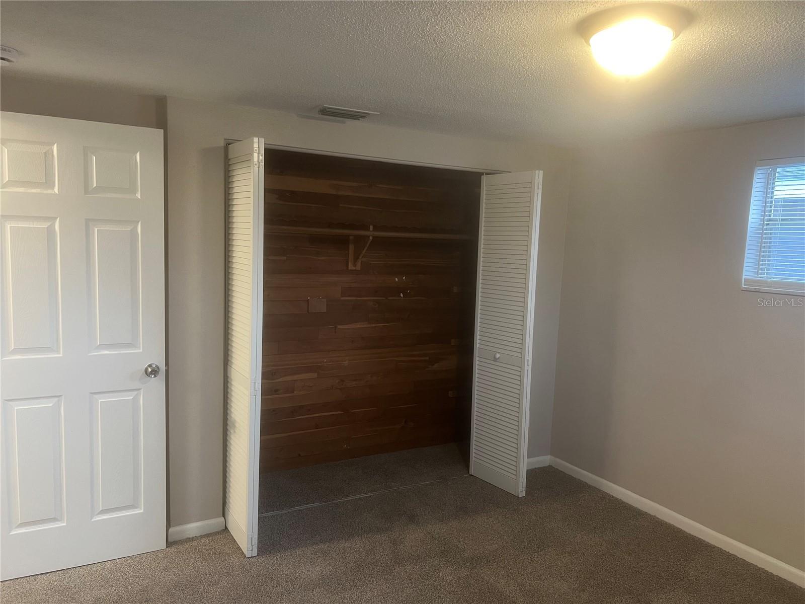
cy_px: 302
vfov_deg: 53.1
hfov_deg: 67.3
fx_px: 605
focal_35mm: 26
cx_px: 402
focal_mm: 5.7
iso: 200
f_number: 1.5
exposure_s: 1/60
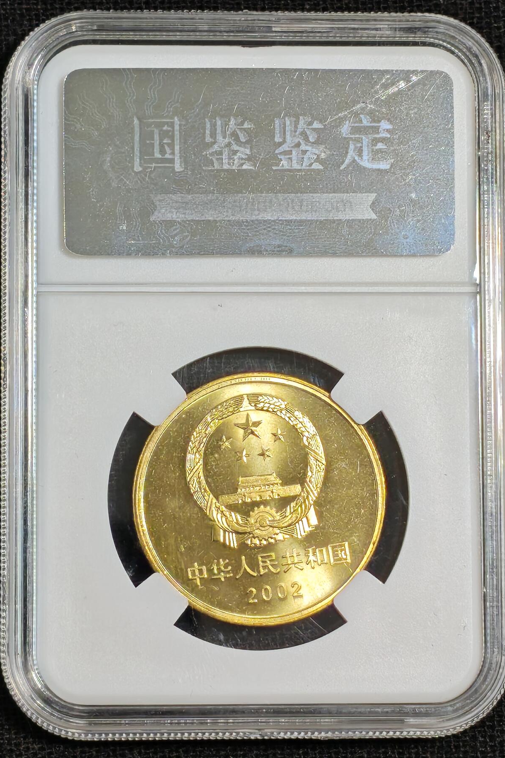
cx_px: 269
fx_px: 2630
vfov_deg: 16.4
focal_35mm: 125
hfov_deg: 11.0
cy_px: 379
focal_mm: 4.94
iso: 50
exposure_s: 1/1173
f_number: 1.5
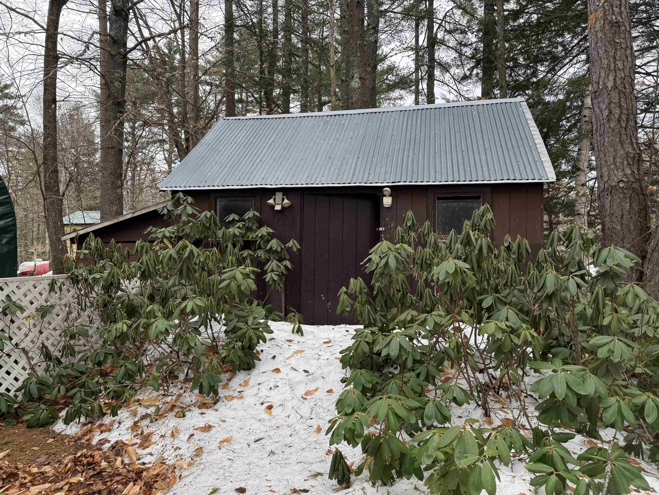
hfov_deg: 71.6
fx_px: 457
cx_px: 330
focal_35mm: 24
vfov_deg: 56.8
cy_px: 248
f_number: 1.78
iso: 80
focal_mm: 6.76
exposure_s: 1/539
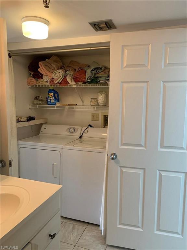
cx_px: 94
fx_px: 187
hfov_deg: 53.1
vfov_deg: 67.3
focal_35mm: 26
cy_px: 125
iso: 200
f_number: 1.8
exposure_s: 1/60
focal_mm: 4.25
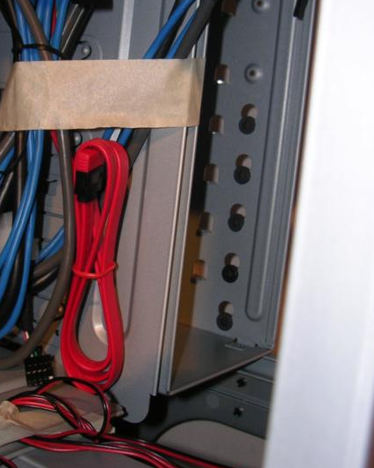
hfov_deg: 27.0
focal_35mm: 56
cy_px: 166
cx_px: 130
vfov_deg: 33.4
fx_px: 775
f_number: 2.8
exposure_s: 1/60.1
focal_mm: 5.8
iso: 50
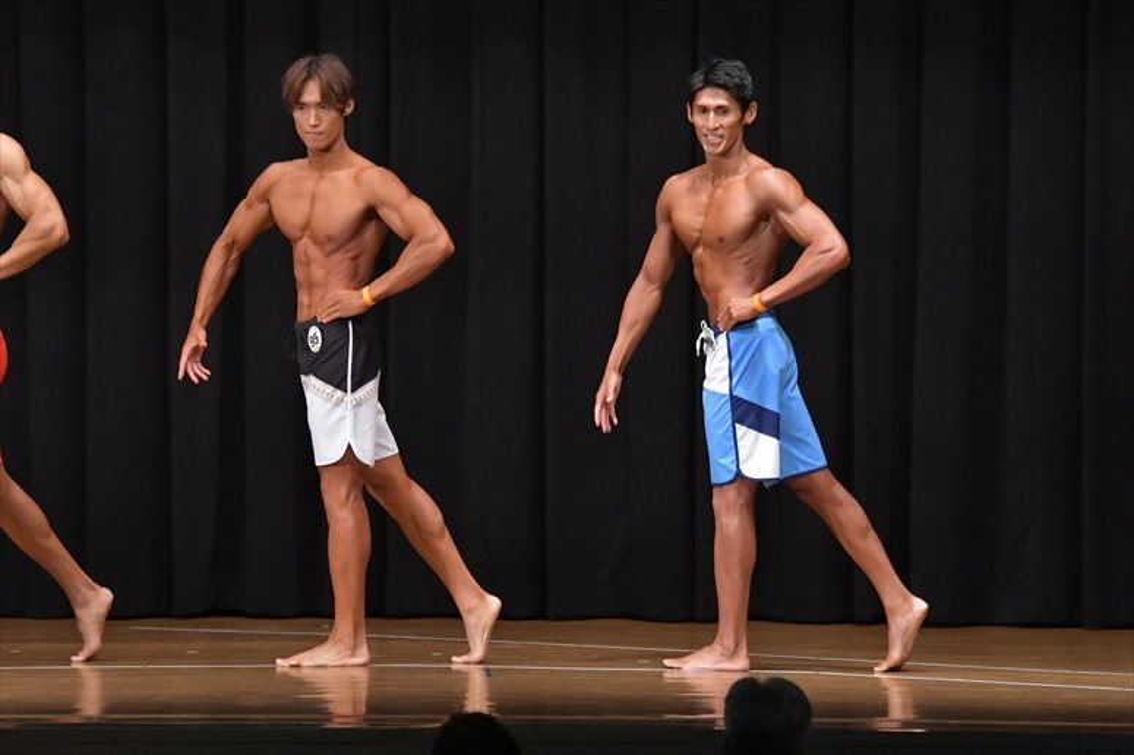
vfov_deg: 6.8
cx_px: 567
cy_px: 378
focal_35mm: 202
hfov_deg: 10.2
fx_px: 6360
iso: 6400
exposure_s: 1/400
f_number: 5.6
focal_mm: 135
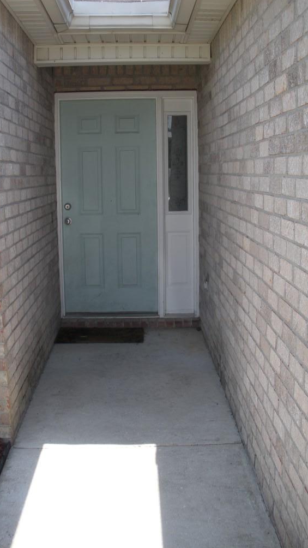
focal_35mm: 40
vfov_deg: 50.5
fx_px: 581
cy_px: 275
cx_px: 142
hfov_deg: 29.7
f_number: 3.5
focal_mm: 6.3
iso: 64
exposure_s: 1/192
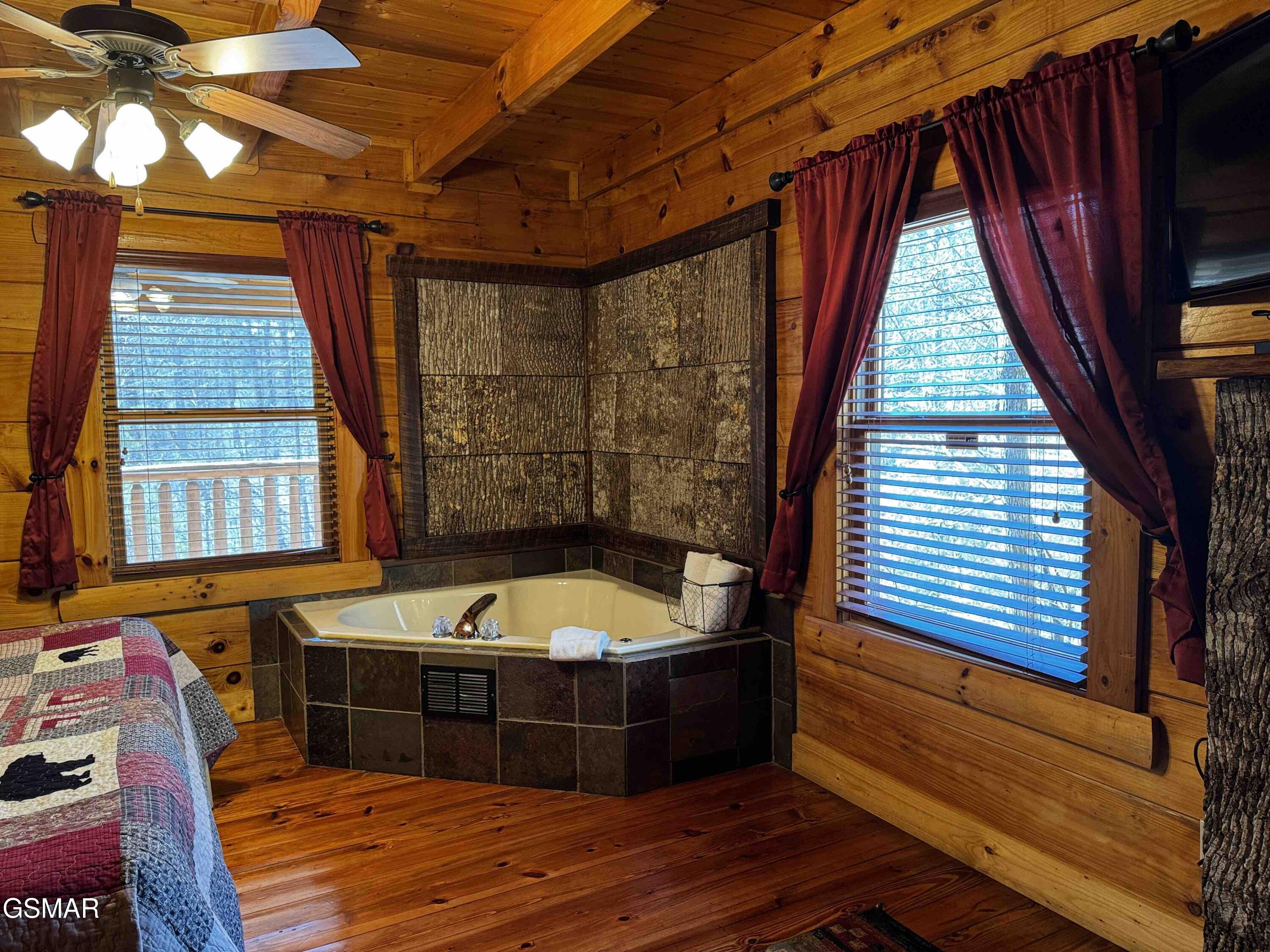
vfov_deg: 56.8
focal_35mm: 24
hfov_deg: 71.6
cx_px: 635
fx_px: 881
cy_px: 476
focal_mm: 6.76
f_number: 1.78
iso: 250
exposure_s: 1/60
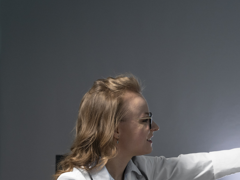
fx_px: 478
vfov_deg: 20.4
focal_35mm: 69
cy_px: 193
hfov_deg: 27.6
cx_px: 190
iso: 640
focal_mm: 28
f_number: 3.5
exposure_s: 1/100
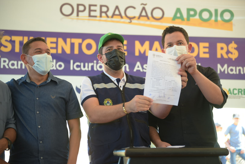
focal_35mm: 58
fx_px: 395
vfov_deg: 23.4
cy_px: 82
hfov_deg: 34.5
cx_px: 122
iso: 400
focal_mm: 58
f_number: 2.8
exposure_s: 1/200
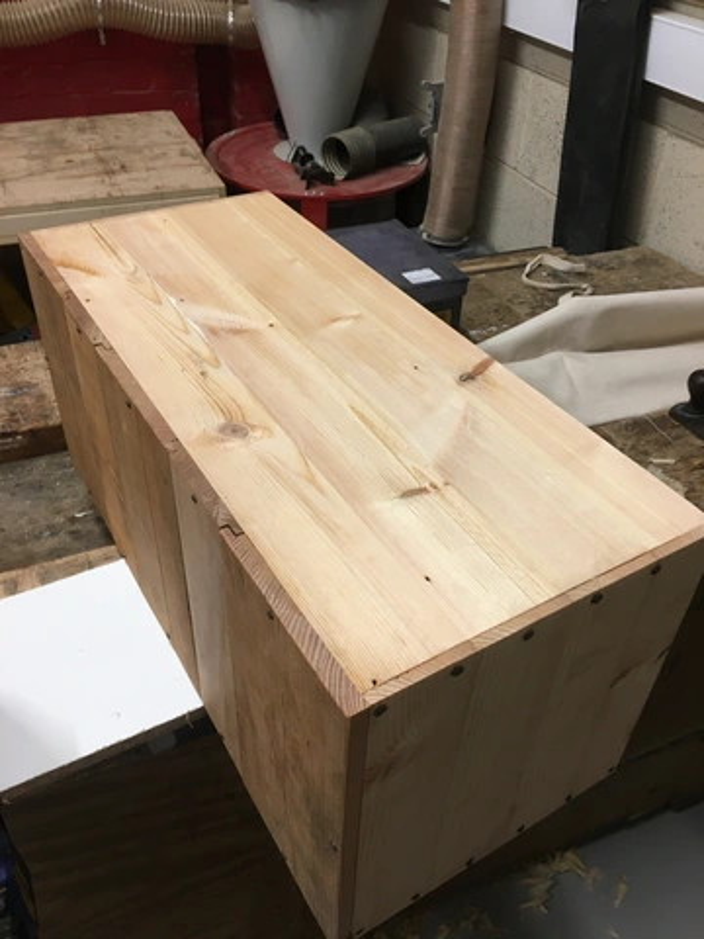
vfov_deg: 61.7
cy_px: 470
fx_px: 786
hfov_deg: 48.2
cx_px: 352
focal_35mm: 29
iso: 100
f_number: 2.2
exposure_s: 1/33
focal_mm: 4.15
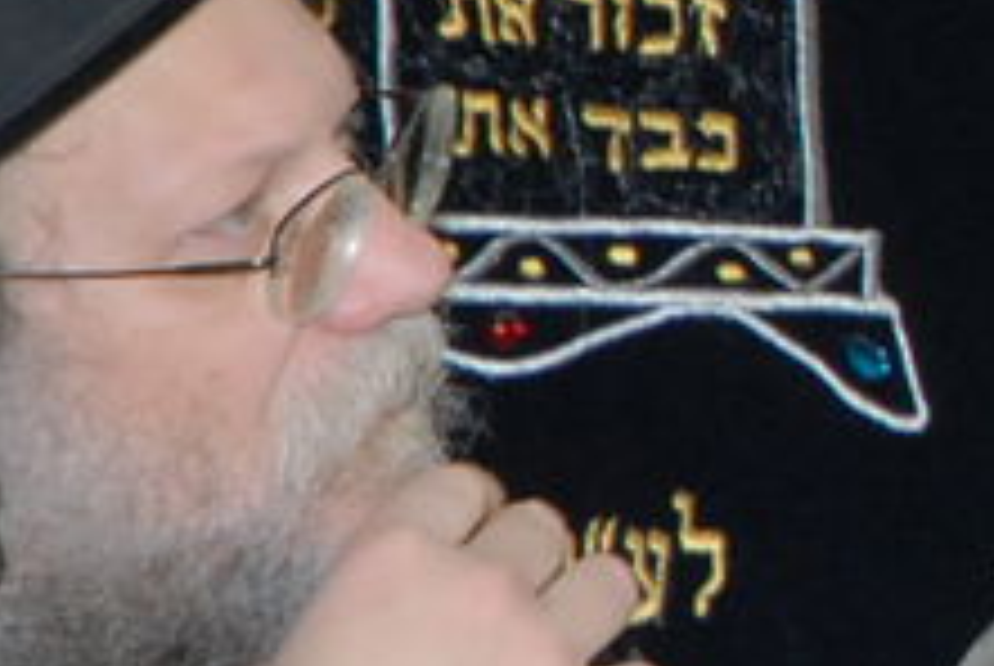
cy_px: -295
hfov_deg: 3.1
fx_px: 18413
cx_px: 2208
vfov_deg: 2.1
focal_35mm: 666
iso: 400
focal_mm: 70
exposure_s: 1/50
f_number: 4.5
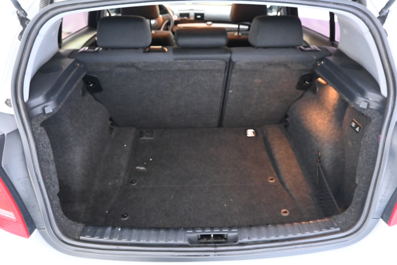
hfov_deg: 73.7
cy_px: 132
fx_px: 265
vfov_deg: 53.1
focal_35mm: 24
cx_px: 198
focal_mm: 16
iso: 6400
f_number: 4.5
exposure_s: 1/15
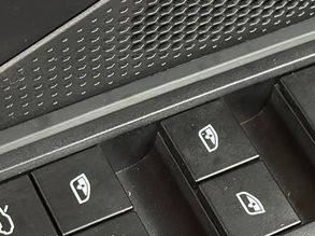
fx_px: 954
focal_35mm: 105
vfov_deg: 14.0
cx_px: 258
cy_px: 164
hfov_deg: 18.5
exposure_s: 1/30
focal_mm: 6.86
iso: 640
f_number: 1.78
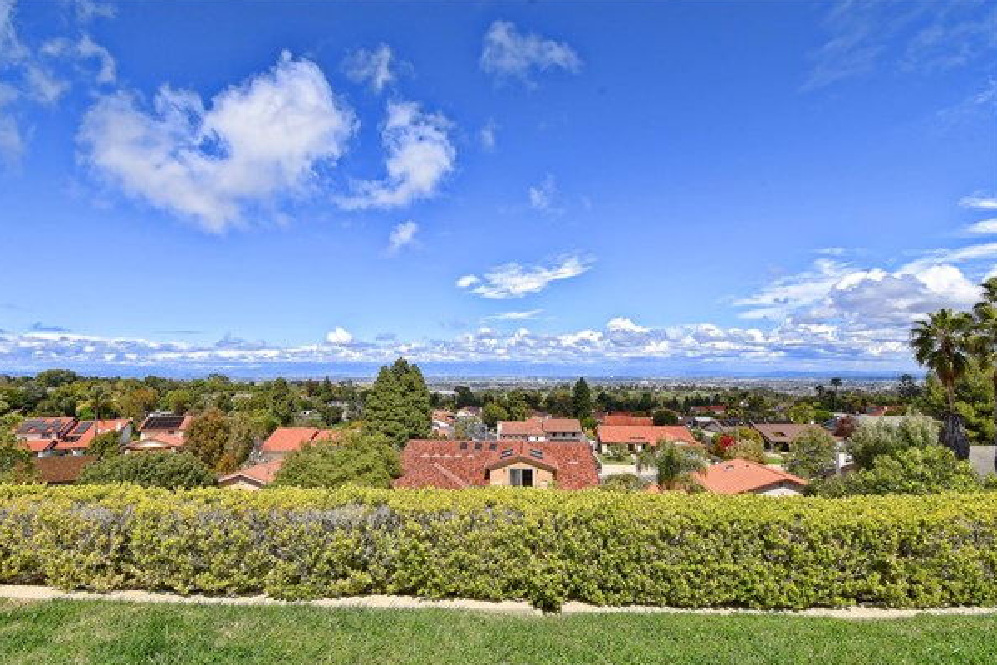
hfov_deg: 96.6
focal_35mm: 16
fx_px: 443
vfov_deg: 73.7
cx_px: 469
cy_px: 348
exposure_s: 1/250
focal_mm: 10
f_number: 14
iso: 250
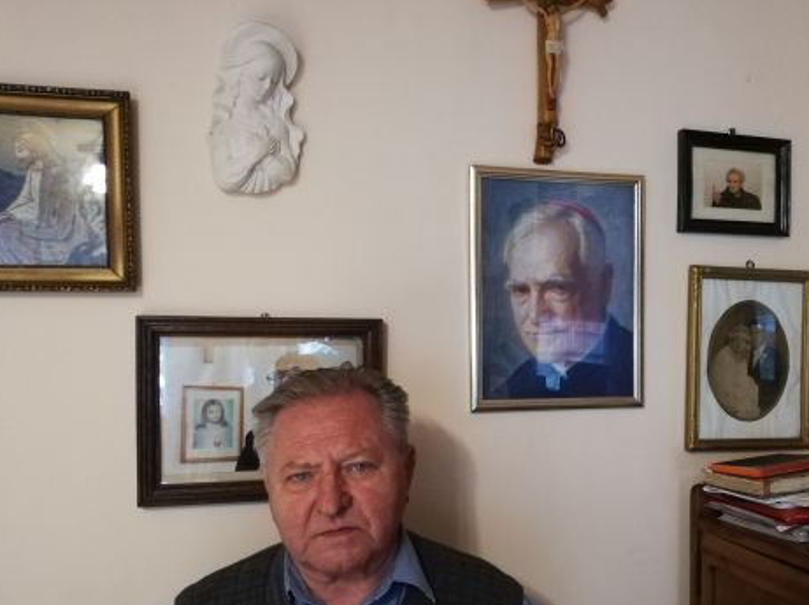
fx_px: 817
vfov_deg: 40.5
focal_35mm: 35
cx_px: 532
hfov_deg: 51.8
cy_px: 350
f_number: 2.2
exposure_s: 1/16.7
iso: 1000
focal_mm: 3.81
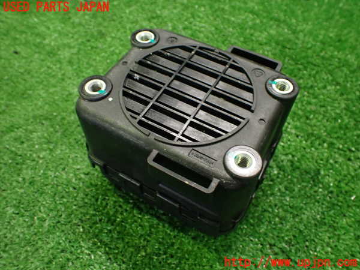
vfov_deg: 46.8
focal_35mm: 30
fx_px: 312
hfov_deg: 60.0
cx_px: 180
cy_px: 135
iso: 800
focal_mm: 5.4
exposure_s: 1/60
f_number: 2.3
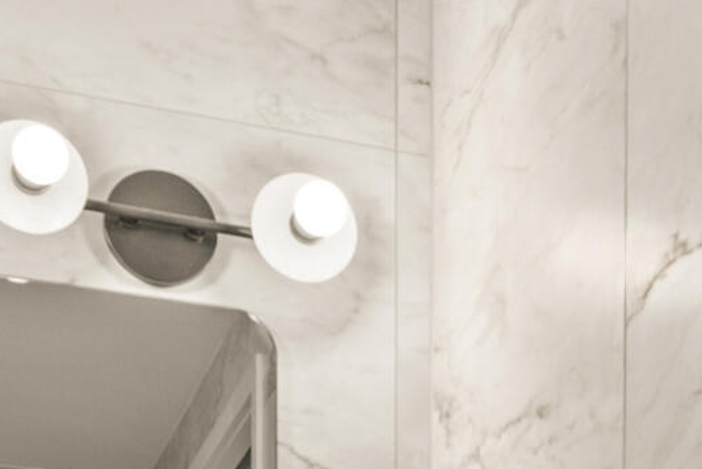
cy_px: 1033
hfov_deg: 18.3
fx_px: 2146
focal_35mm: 110
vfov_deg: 11.0
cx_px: 629
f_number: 9
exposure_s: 1/6
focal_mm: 19
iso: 400
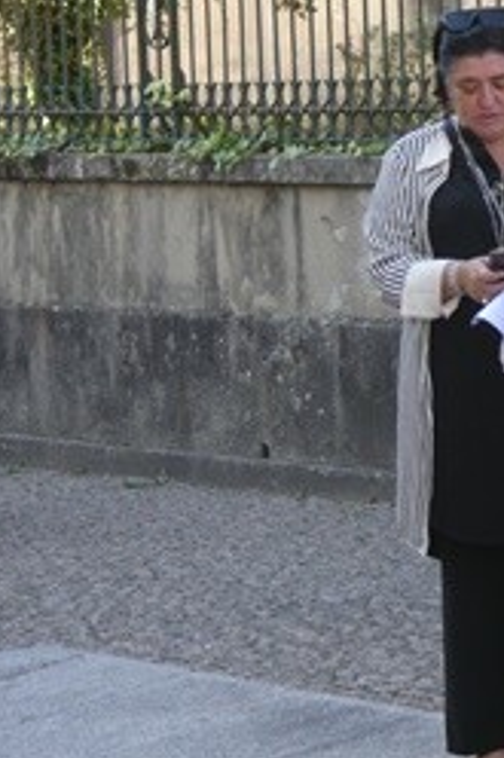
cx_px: 635
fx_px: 3974
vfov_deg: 10.9
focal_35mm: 189
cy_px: 316
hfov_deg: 7.2
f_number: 4.9
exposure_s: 1/80
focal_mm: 16.1
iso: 200
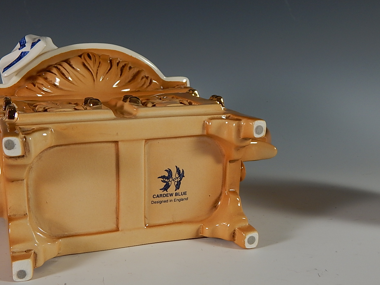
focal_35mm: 49
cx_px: 139
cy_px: 164
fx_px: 538
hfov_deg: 38.6
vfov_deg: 29.6
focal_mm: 6.8
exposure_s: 1/80
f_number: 3.4
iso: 125
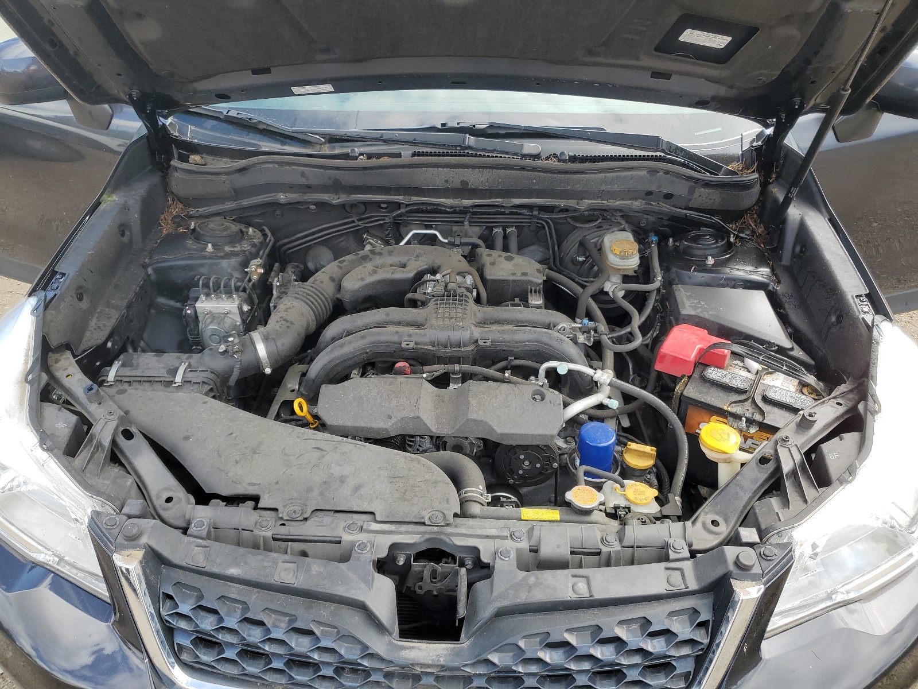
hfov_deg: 67.3
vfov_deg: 53.1
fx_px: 690
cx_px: 459
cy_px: 344
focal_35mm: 26
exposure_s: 1/556
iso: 50
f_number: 1.5
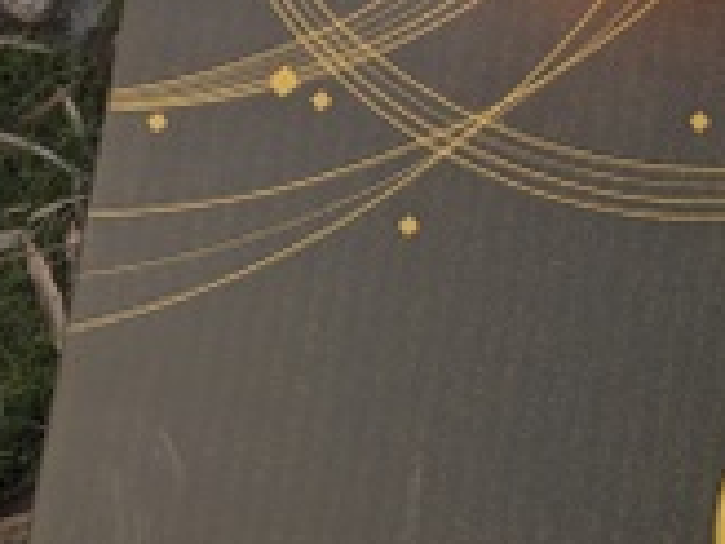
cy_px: 97
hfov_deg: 22.2
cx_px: 942
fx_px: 1655
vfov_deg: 18.5
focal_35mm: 79
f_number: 1.73
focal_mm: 4.38
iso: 57
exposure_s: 1/5848
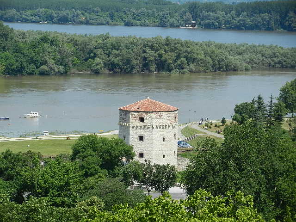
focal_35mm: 165
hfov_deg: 12.0
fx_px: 1411
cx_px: 148
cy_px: 111
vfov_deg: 9.0
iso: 160
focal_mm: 29.7
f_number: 5.3
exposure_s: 1/800
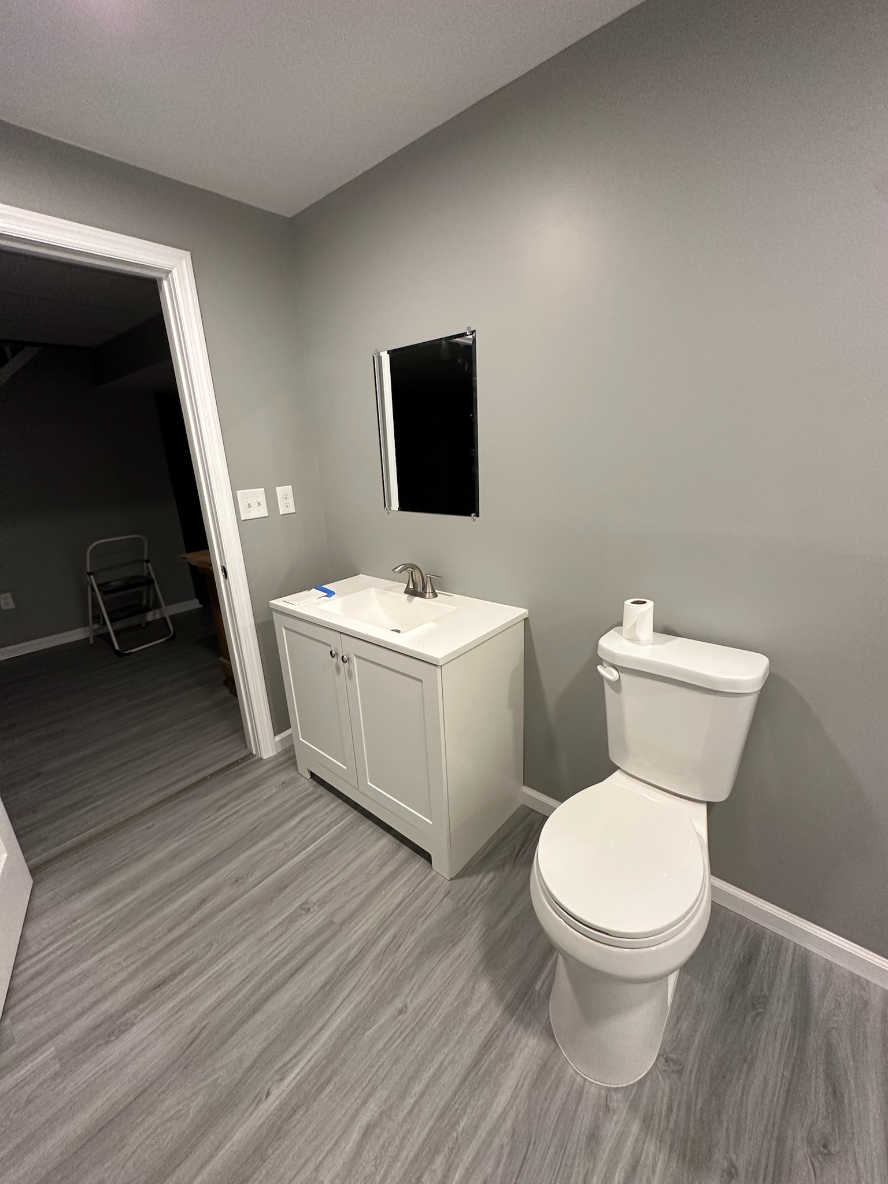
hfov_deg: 85.7
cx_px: 444
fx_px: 479
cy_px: 592
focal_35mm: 14
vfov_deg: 102.1
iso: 250
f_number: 2.2
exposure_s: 1/120
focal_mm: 2.22
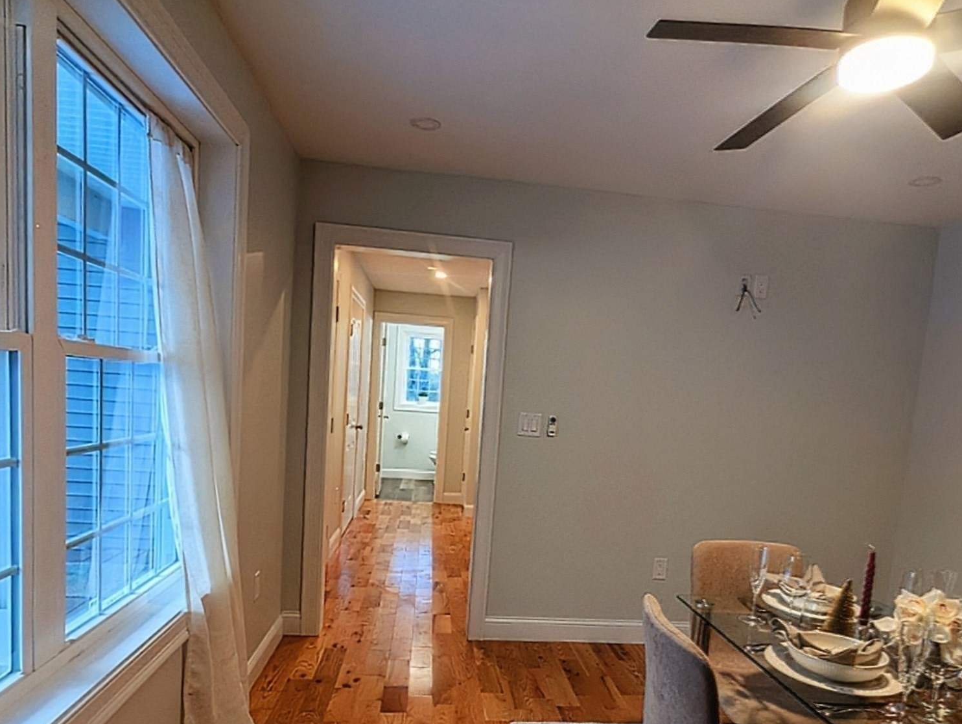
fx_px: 612
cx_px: 504
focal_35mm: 22
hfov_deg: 76.3
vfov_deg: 60.2
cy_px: 464
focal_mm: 2.35
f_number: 2.2
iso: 115
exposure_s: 1/60
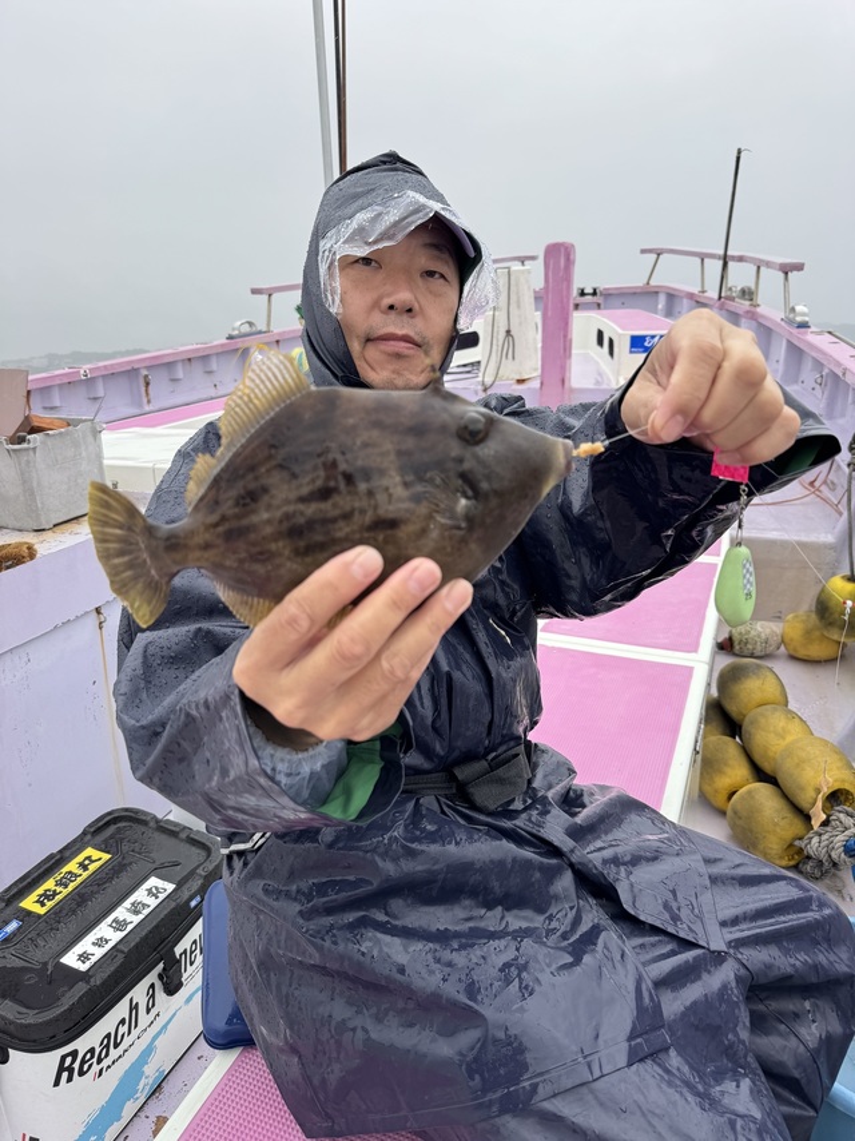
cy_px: 570
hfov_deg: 56.8
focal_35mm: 24
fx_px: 791
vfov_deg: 71.6
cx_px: 428
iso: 80
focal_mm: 6.76
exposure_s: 1/639
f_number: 1.78
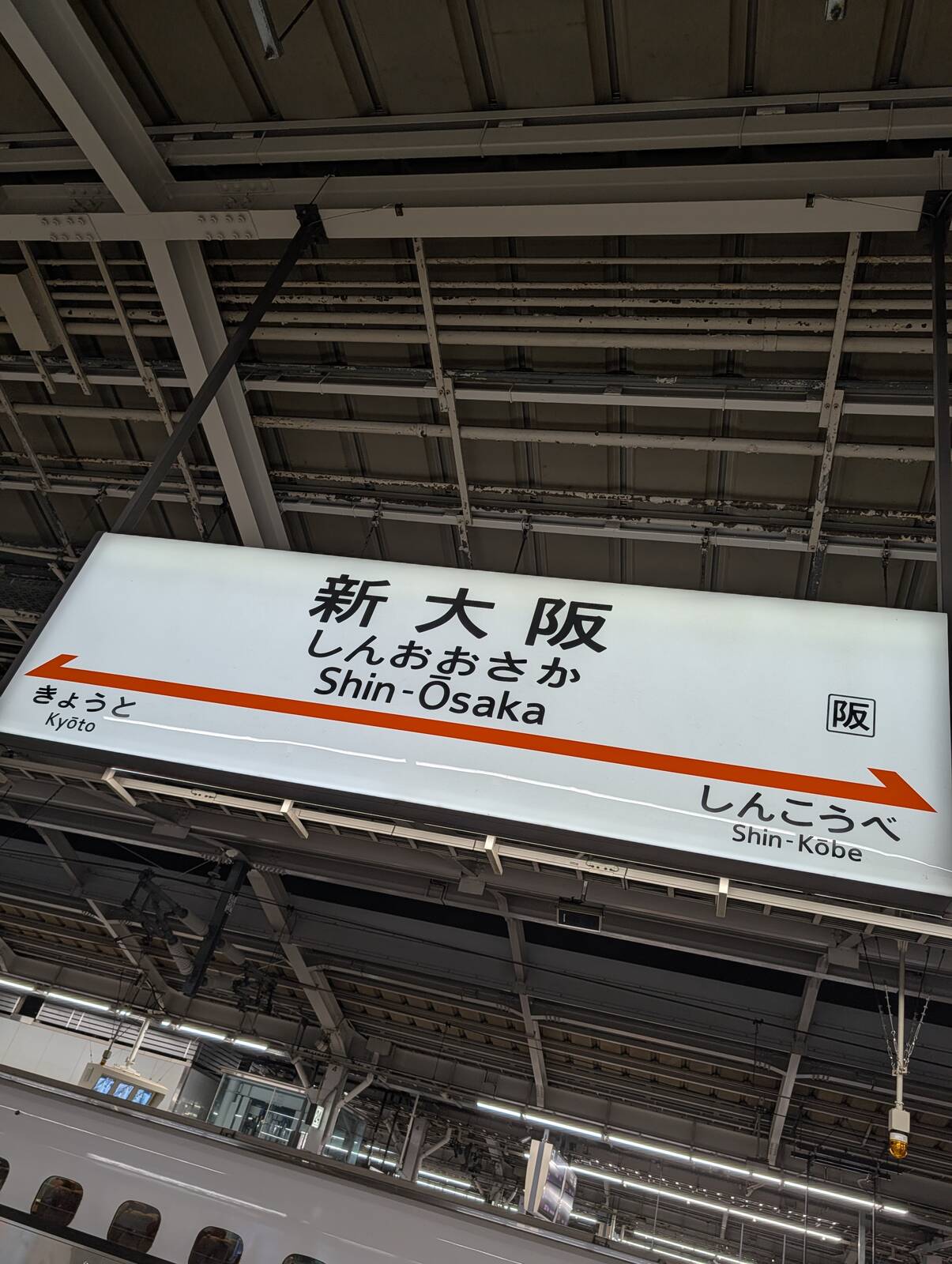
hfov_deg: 56.9
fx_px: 878
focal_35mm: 24
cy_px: 632
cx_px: 476
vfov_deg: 71.5
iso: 20
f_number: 1.68
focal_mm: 6.9
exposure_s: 1/120
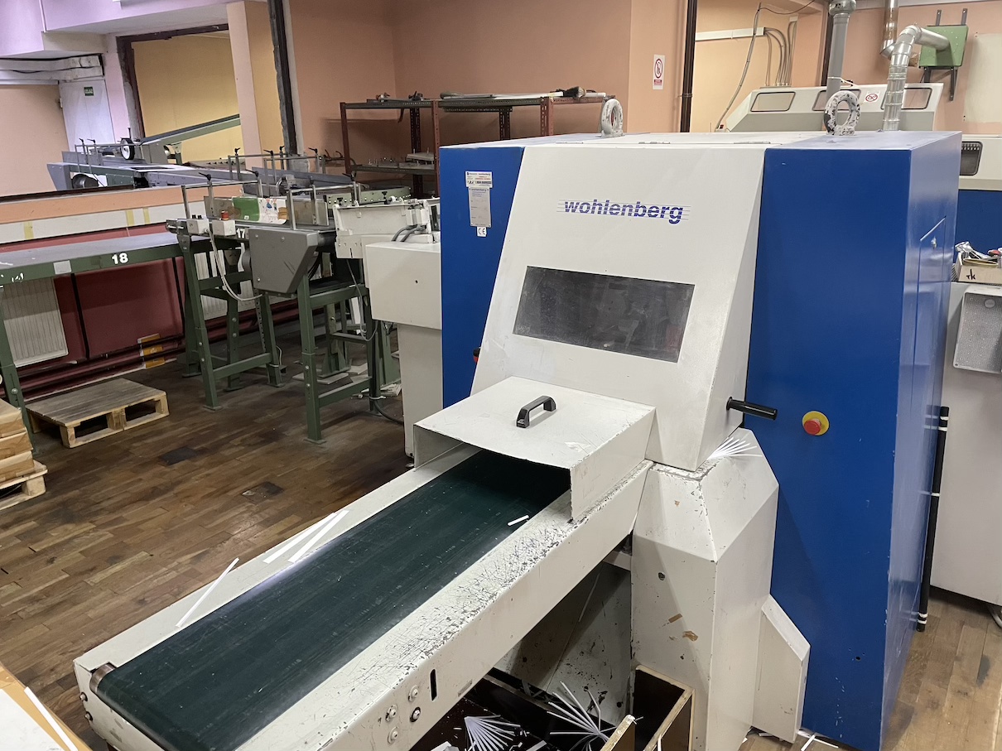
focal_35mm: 26
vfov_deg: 53.0
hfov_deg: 67.3
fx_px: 752
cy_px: 376
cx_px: 501
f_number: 1.6
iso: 250
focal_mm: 4.2
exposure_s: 1/50
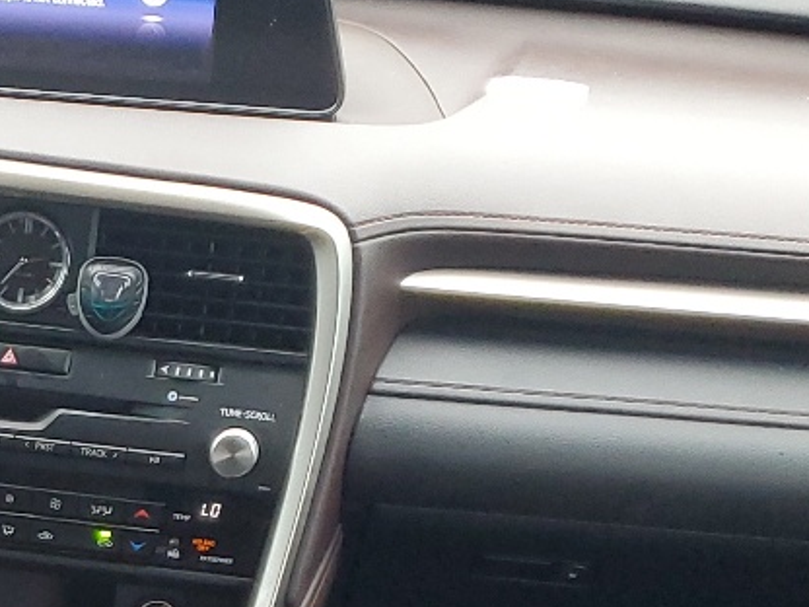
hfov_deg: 18.8
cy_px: 897
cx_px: -105
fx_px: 2337
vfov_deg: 13.9
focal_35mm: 100
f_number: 1.5
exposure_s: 1/50
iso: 153
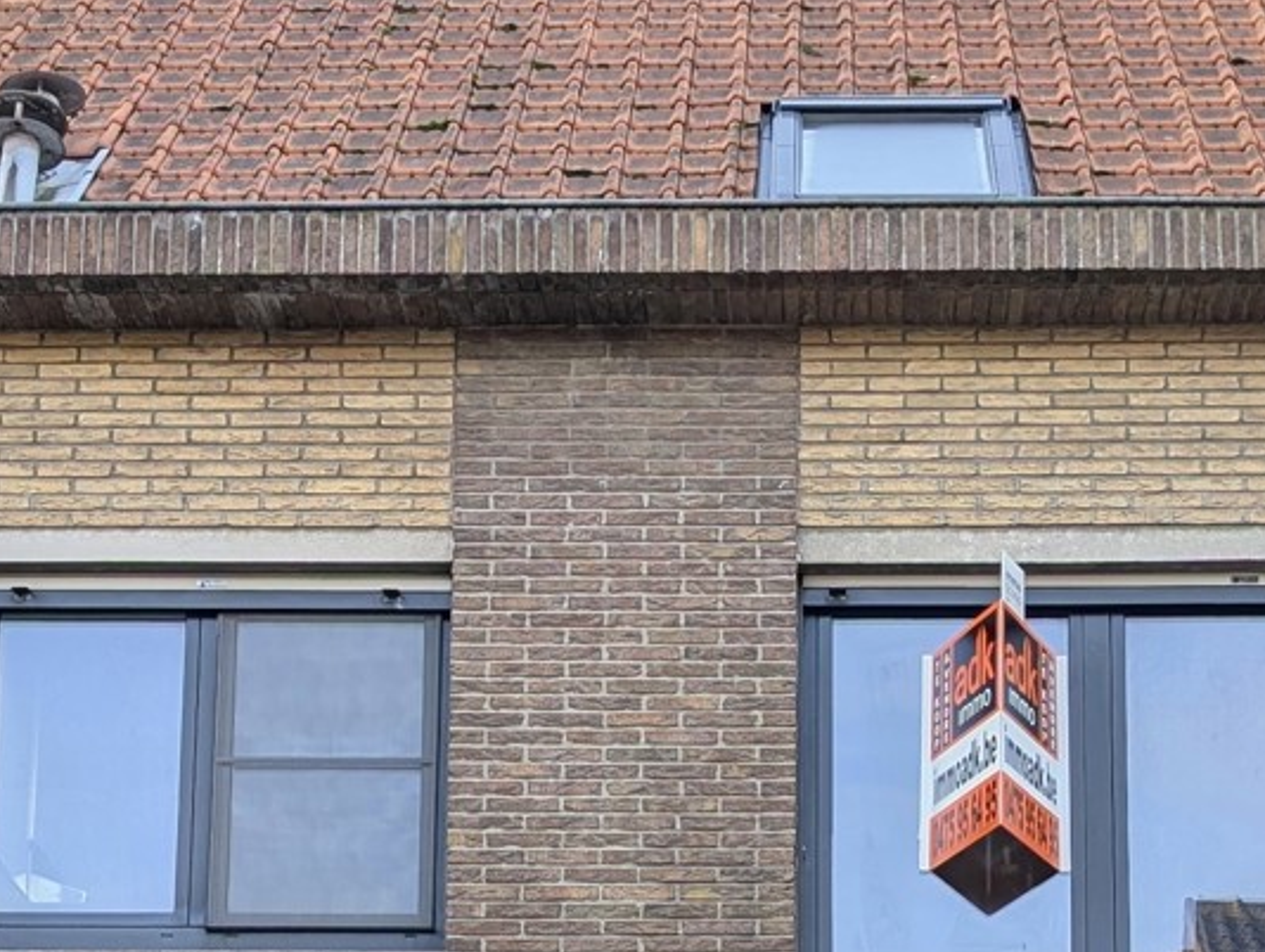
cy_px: 1243
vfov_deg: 16.3
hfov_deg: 22.6
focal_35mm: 86
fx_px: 3147
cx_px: 850
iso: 15
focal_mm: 6.9
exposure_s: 1/189
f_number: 1.68
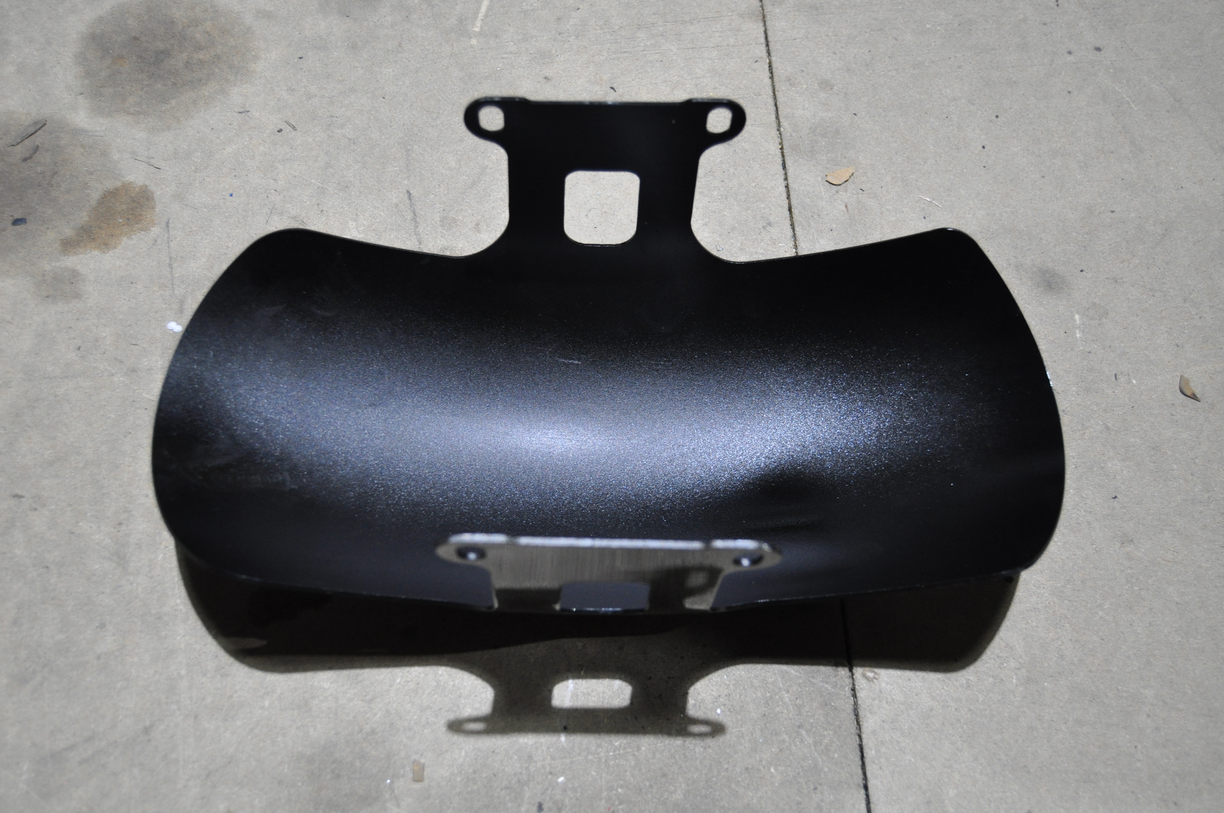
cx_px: 612
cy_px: 406
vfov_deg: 36.8
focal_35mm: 36
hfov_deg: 53.2
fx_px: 1223
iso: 800
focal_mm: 24
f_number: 3.8
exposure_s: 1/60
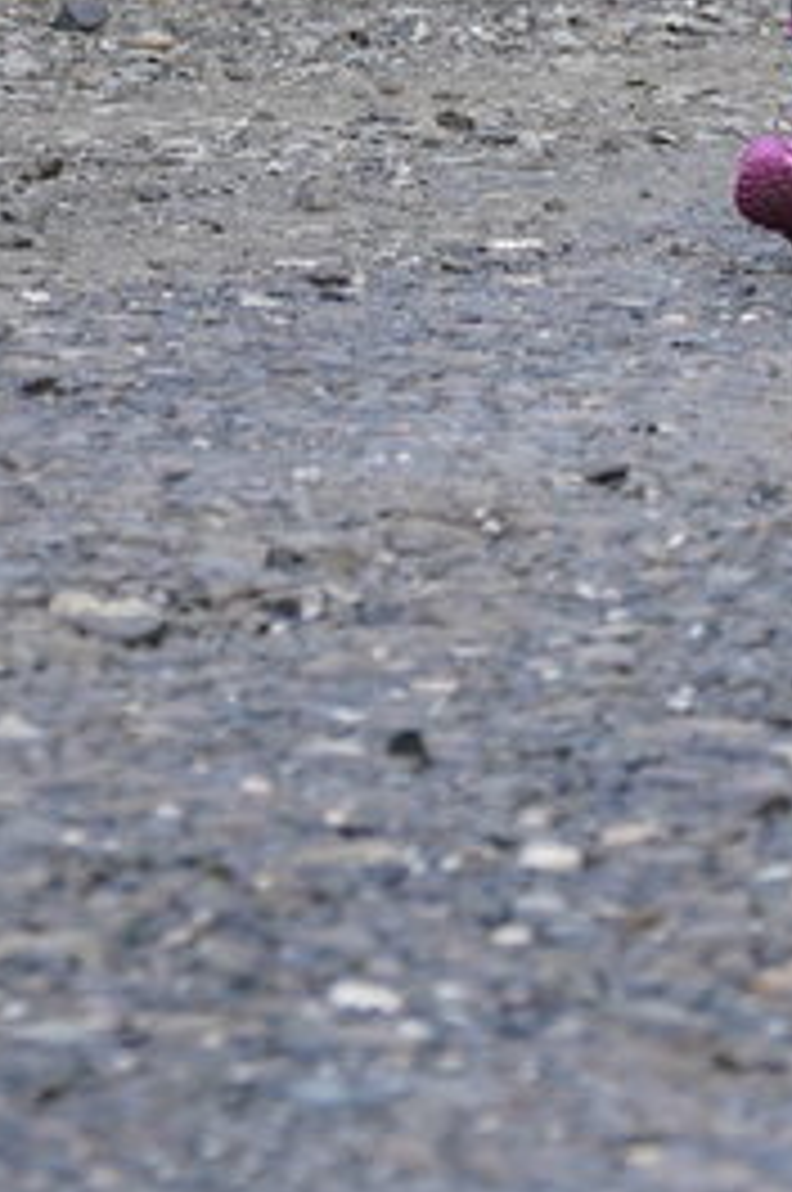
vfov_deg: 6.7
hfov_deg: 4.5
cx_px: 740
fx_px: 10157
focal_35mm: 307
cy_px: -272
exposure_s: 1/500
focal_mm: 68
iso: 1250
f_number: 2.8
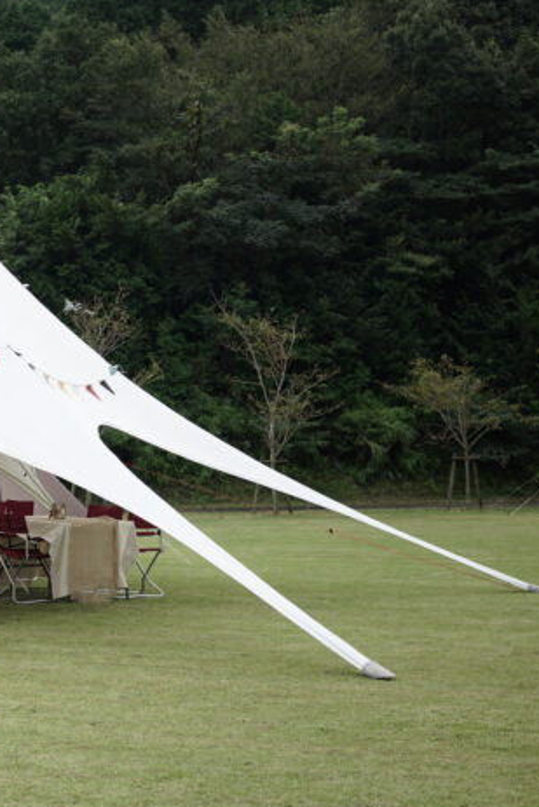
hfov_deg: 18.6
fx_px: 1526
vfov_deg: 29.6
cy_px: 352
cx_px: -159
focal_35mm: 68
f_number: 2.8
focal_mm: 35
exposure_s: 1/1250
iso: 100
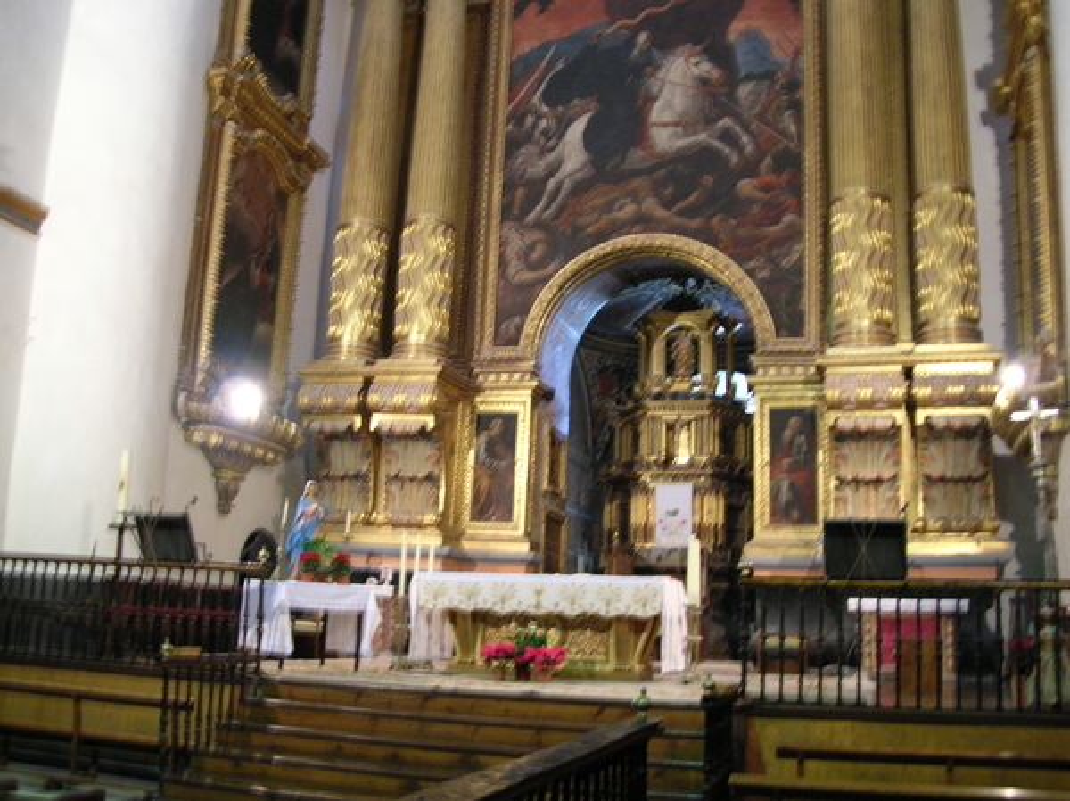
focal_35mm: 36
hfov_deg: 51.4
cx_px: 535
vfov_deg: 39.6
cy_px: 400
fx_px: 1112
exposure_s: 1/3.4
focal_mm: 6
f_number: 2.7
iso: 124
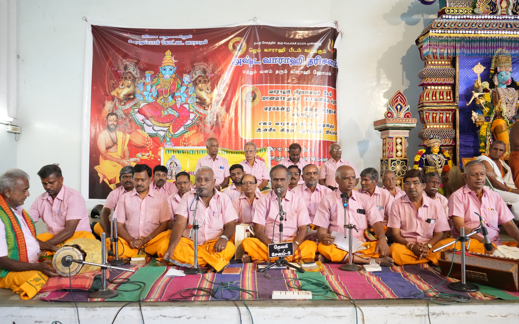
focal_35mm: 29
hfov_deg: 64.6
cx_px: 259
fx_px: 410
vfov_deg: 43.1
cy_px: 173
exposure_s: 1/320
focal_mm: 28
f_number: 3.5
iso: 6400
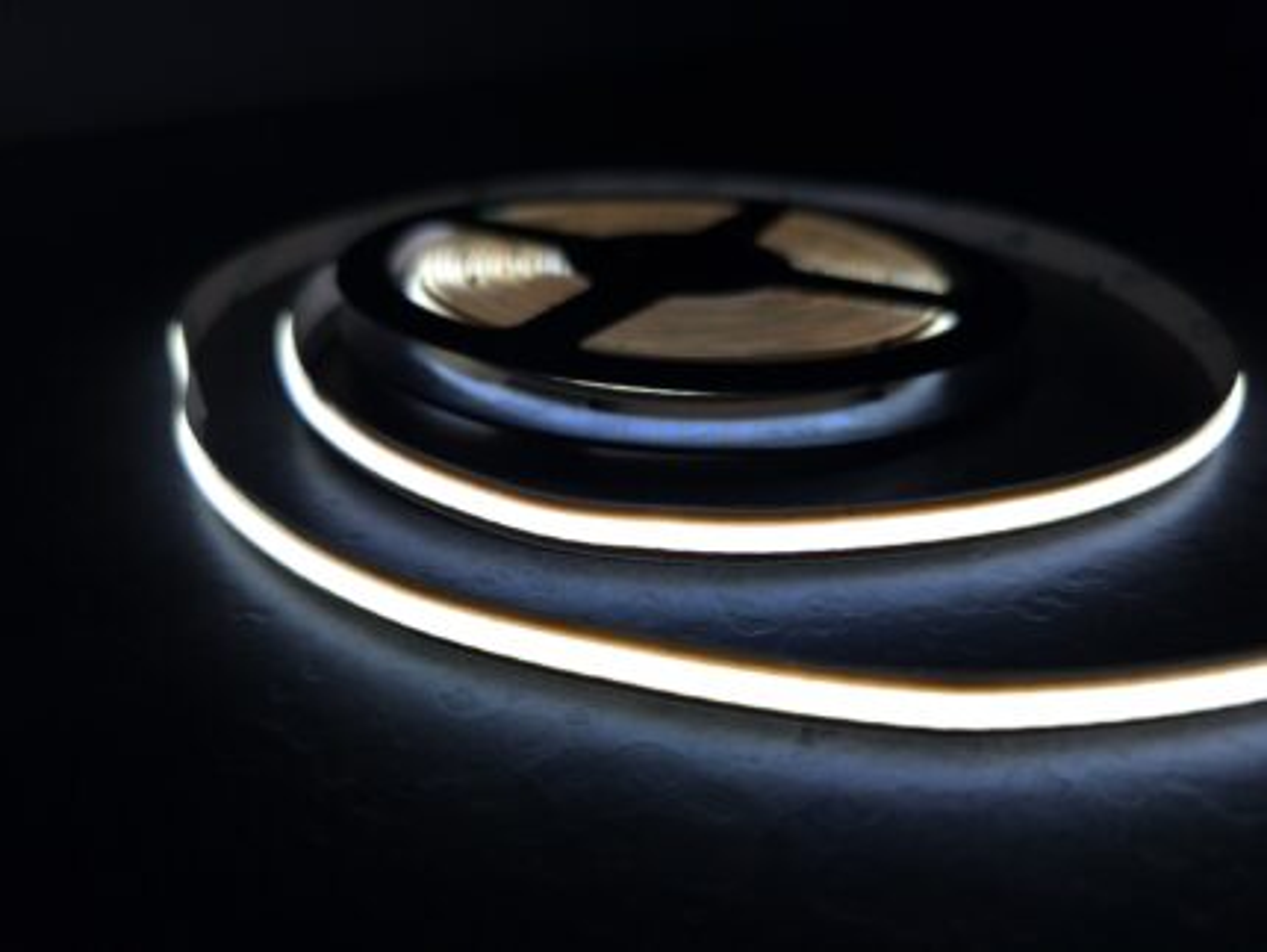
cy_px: 476
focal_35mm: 23
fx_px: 842
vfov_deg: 58.9
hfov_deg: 73.9
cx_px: 634
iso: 50
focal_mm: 6.3
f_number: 1.7
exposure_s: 1/2000
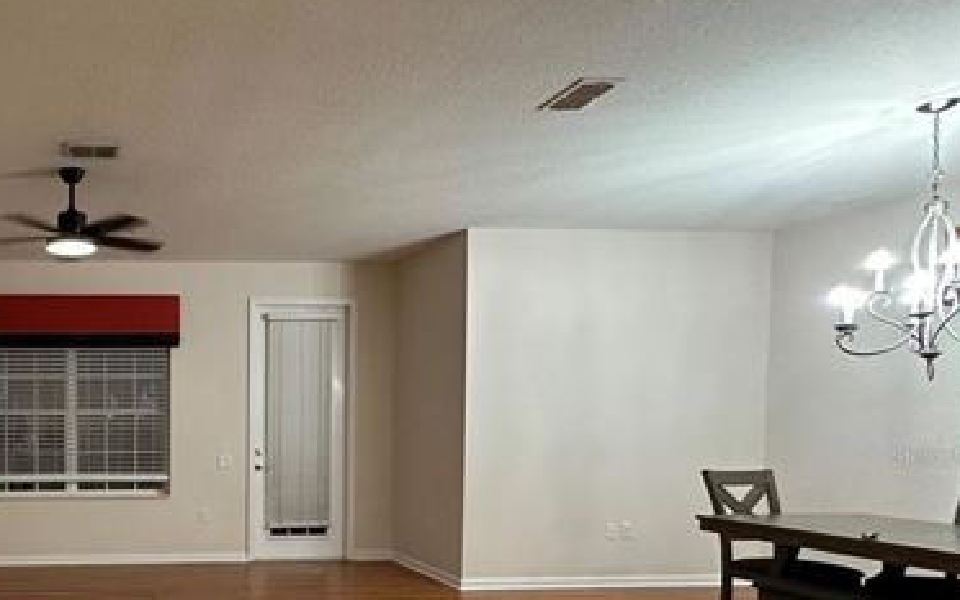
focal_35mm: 28
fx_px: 732
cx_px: 91
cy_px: 456
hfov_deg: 57.0
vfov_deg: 43.0
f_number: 2.2
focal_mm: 2.22
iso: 500
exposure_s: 1/60
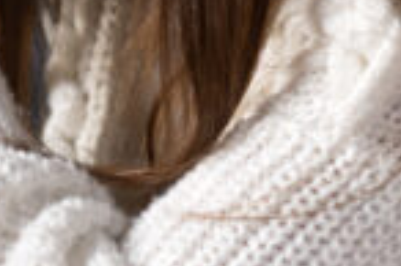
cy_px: -26
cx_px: -544
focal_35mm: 350
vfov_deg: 3.9
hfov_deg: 5.7
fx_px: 3894
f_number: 2.2
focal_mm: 50
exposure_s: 1/60
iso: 400
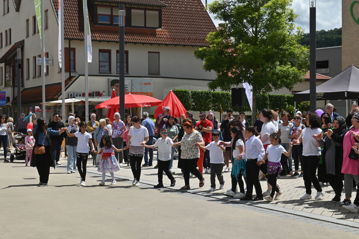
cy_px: 120
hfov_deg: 28.9
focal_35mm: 70
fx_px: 698
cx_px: 180
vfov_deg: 19.4
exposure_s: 1/250
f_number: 22
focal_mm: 70
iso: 640
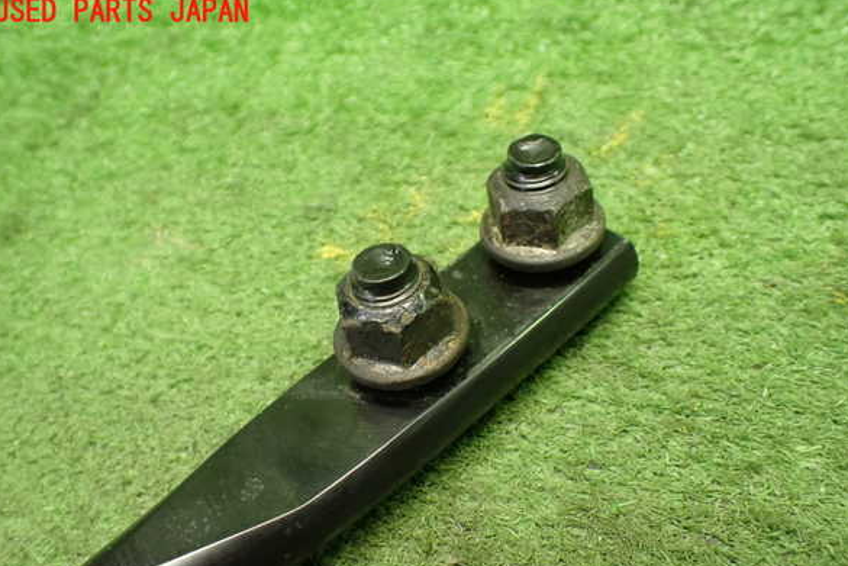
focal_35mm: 32
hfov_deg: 58.7
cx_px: 420
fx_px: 754
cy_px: 321
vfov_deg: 41.0
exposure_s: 1/60
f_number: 2.3
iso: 800
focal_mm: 5.4
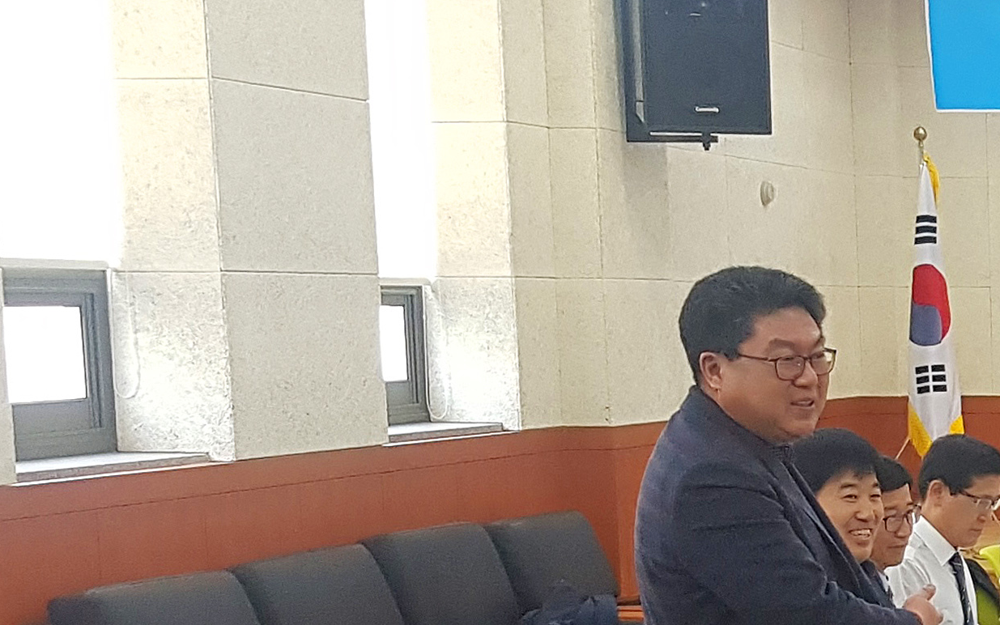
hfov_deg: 19.7
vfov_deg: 14.4
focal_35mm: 90
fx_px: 2453
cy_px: 532
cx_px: 1533
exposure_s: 1/40
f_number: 1.7
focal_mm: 4.2
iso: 160
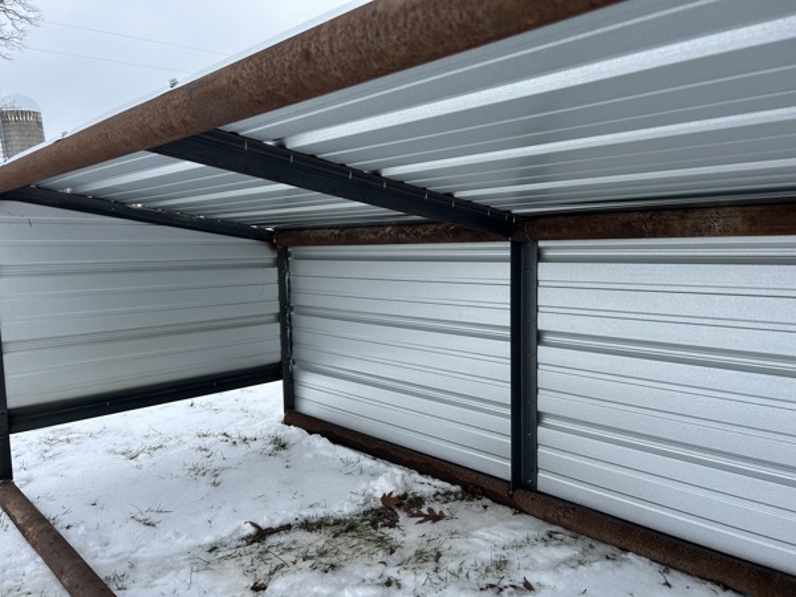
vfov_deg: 53.1
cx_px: 398
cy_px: 298
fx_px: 598
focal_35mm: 26
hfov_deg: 67.3
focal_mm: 5.7
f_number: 1.5
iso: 50
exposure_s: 1/1171
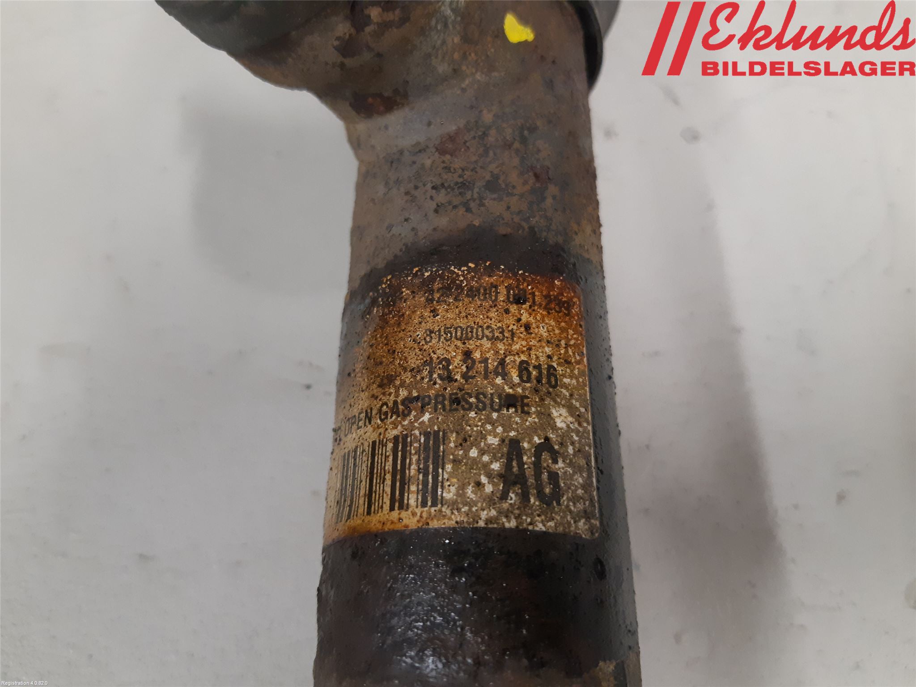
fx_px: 688
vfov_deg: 53.1
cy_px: 344
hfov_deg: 67.3
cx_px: 458
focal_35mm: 26
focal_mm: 3.93
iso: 250
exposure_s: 1/50
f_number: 1.7
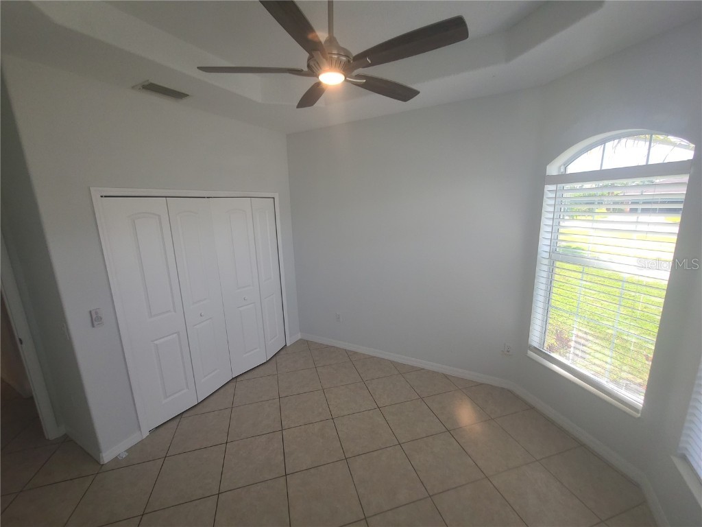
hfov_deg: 106.2
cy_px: 264
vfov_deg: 89.9
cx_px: 351
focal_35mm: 13
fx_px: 264
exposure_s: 1/173
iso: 64
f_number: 2.2
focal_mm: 2.2
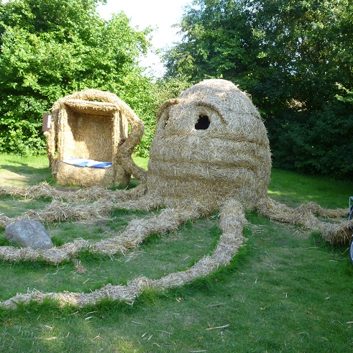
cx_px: 194
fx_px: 415
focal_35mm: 36
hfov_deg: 46.0
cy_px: 159
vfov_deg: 46.0
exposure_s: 1/160
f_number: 3.1
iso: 100
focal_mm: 4.5
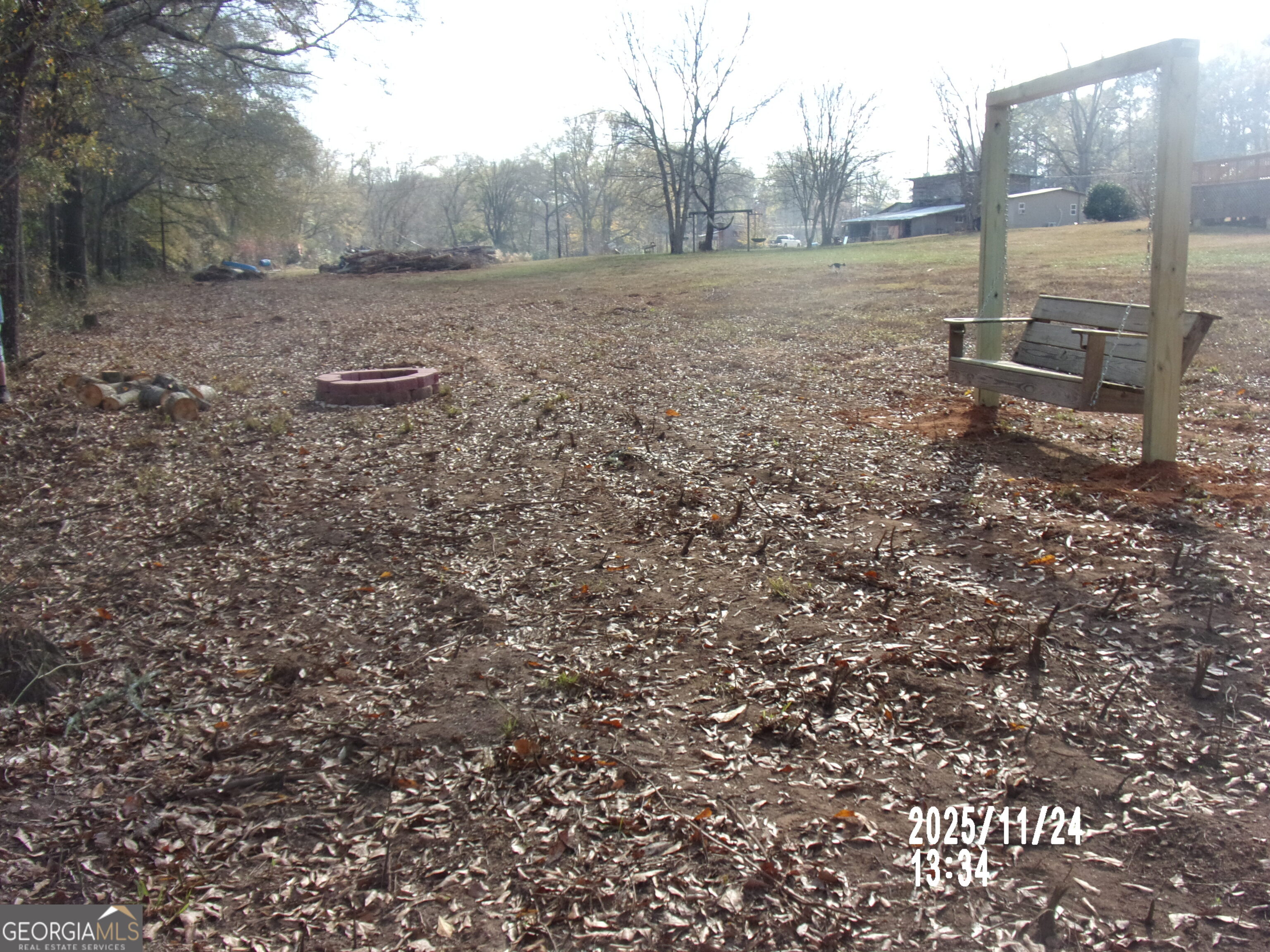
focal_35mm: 33
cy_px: 476
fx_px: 1211
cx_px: 635
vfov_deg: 42.9
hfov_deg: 55.4
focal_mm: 5.9
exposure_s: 1/250
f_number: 3.7
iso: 80
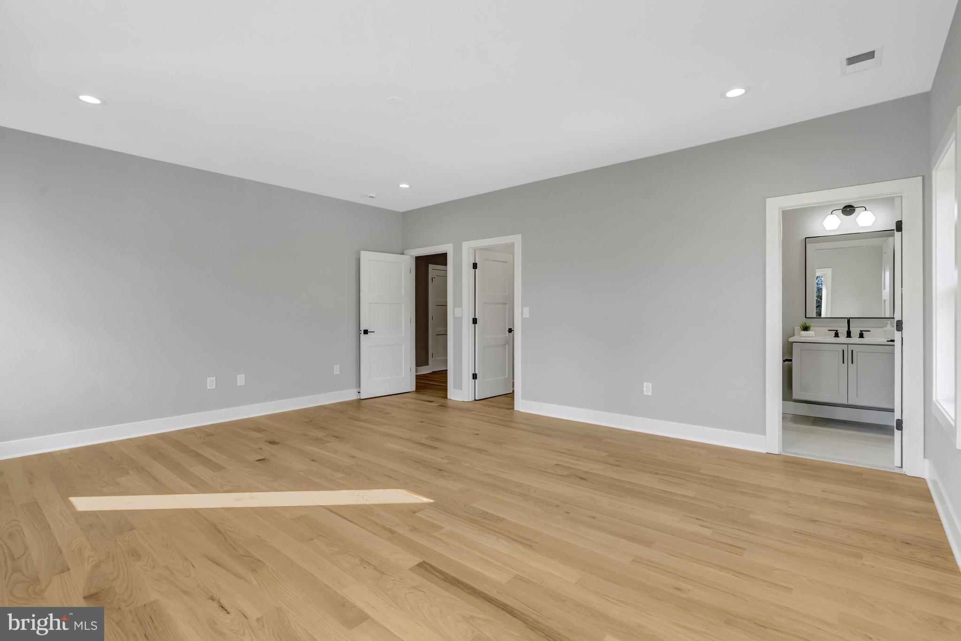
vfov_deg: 73.7
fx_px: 427
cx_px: 480
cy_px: 320
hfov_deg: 96.7
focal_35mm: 16
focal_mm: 16
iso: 1250
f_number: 8
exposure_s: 1/100
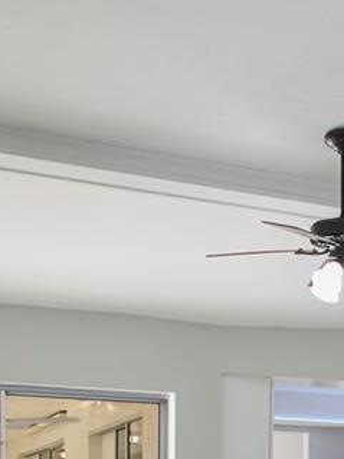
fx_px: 1087
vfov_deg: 22.4
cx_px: 643
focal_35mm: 82
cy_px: 512
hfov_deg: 15.2
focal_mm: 17
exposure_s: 1/5
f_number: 8
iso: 100
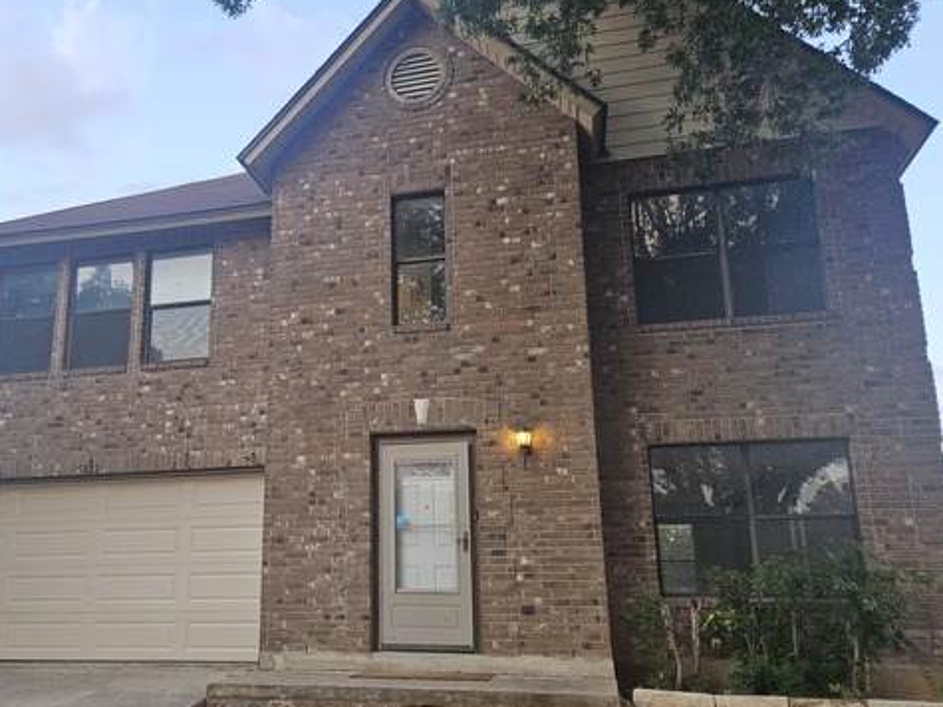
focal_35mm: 31
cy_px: 403
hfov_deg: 57.8
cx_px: 365
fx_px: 844
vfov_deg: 45.3
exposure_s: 1/120
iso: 50
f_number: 1.8
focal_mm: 5.4
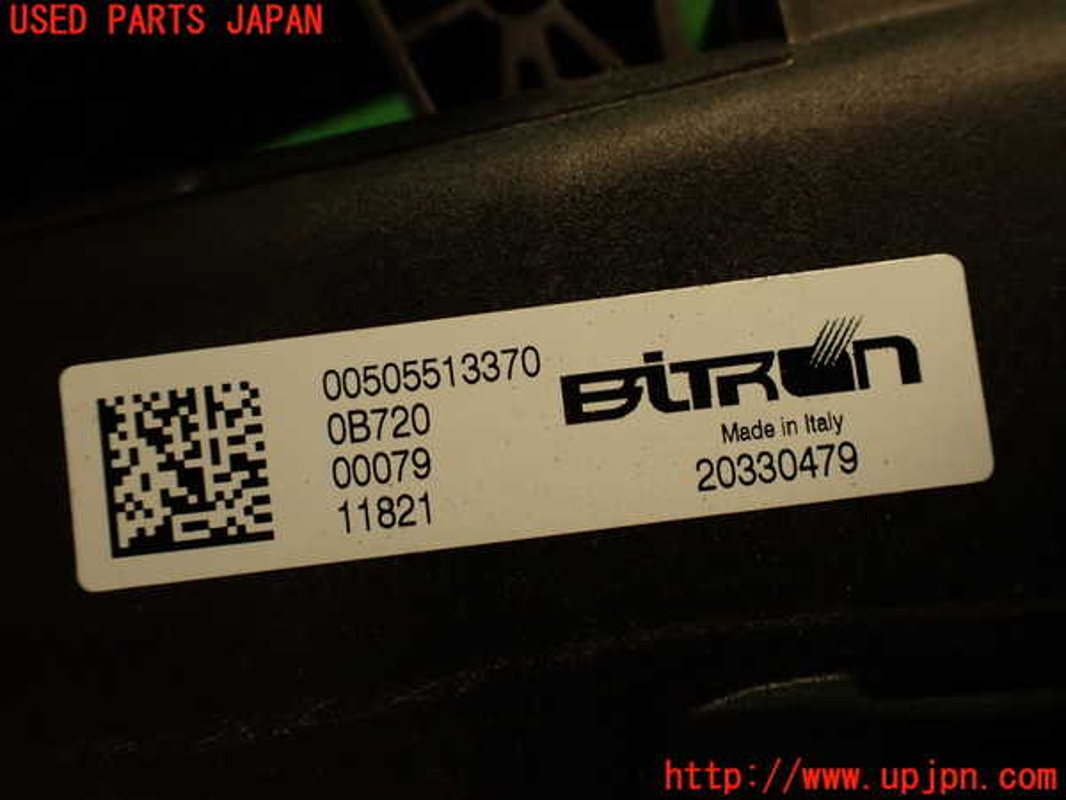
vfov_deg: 44.2
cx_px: 533
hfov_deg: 56.8
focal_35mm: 32
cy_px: 400
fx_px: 985
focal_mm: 5.79
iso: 200
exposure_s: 1/50
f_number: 2.4
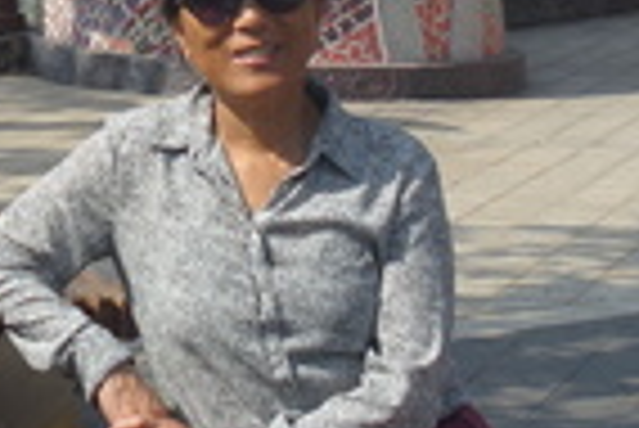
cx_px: -90
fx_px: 2967
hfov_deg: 12.1
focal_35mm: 167
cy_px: -378
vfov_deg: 7.9
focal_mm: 11.18
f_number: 4.5
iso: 125
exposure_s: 1/800
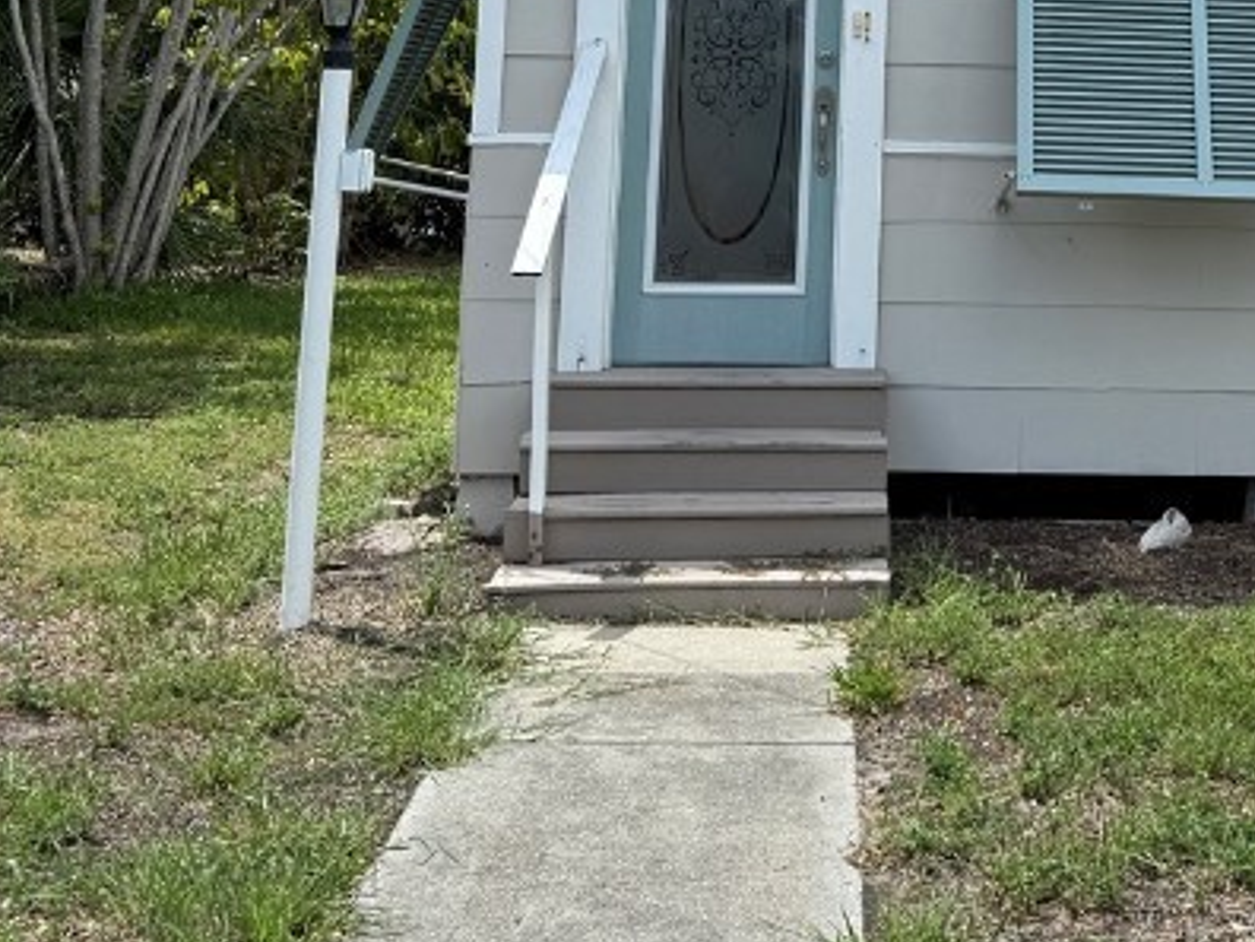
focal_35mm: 62
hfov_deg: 30.1
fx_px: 2248
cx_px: 1093
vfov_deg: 22.3
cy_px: -92
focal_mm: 6.76
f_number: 1.78
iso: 80
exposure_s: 1/3145
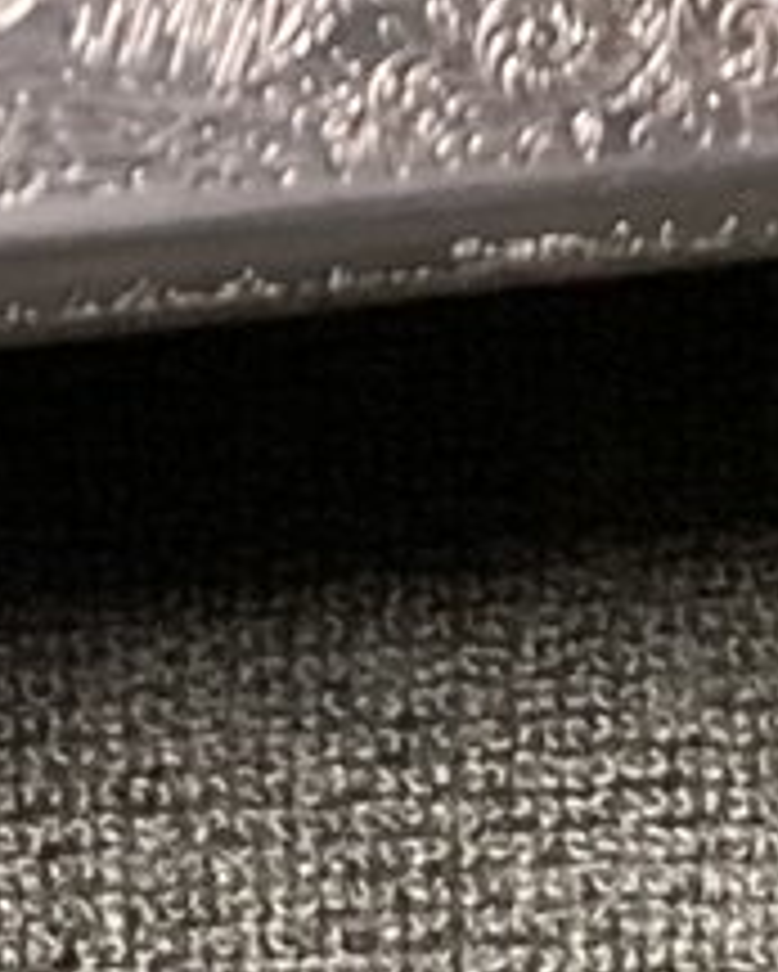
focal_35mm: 212
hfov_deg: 7.2
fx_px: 6098
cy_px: 223
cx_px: -268
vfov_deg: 9.1
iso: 400
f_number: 2.4
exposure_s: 1/30
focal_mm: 3.3
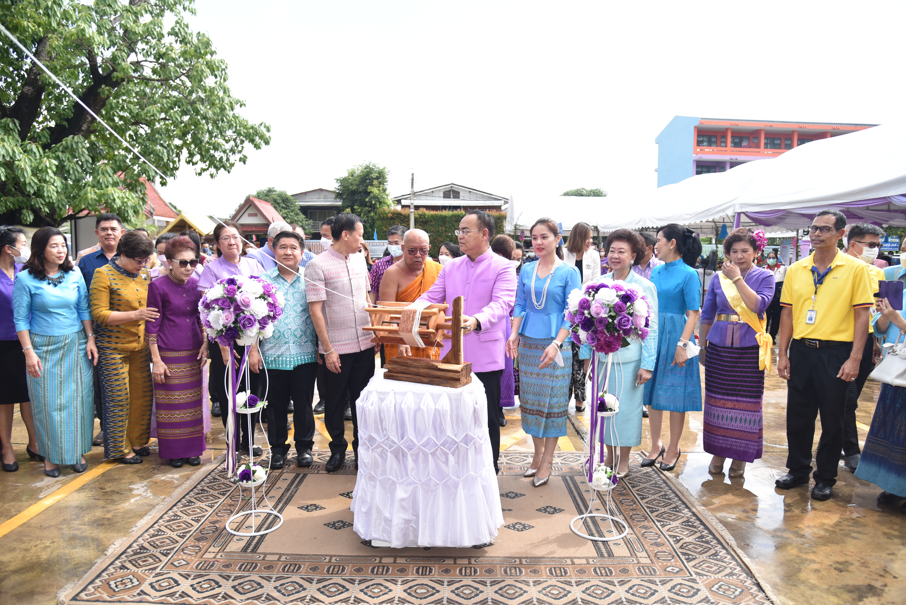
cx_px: 453
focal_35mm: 24
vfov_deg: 53.2
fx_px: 604
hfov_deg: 73.7
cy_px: 302
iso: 100
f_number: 4
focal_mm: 24
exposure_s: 1/200
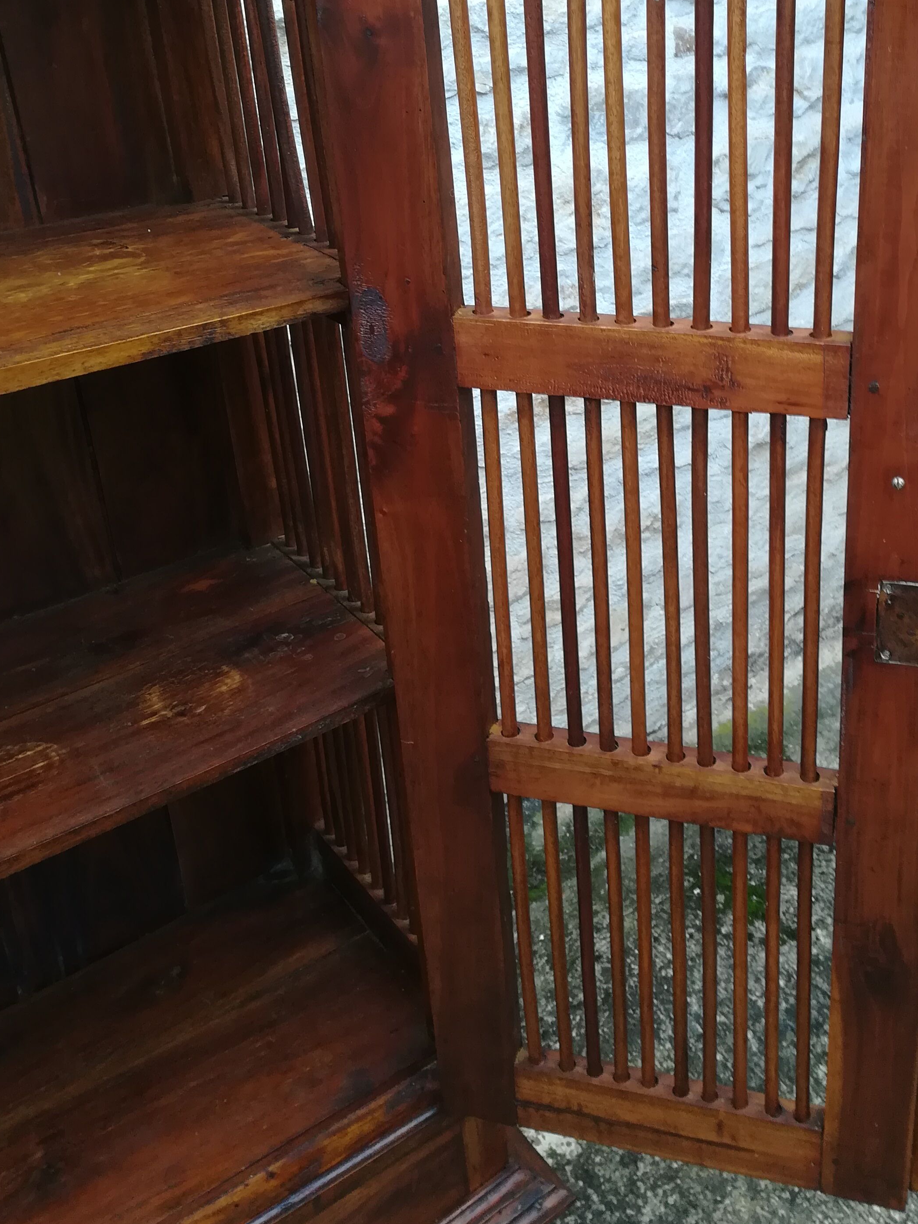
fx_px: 1308
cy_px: 387
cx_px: 649
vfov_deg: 49.1
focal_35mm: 37
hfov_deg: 38.0
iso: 80
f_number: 2.2
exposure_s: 1/33.3
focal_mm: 3.83
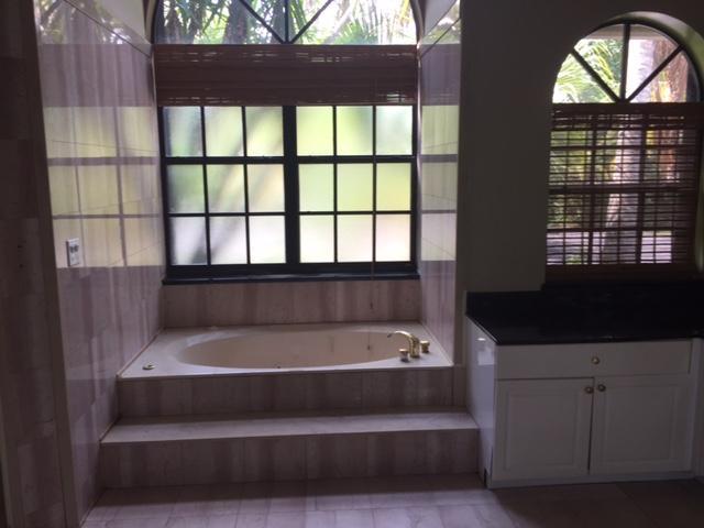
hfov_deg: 61.7
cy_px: 264
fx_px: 590
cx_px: 352
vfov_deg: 48.2
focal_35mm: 29
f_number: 2.2
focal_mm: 4.15
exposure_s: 1/60
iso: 32
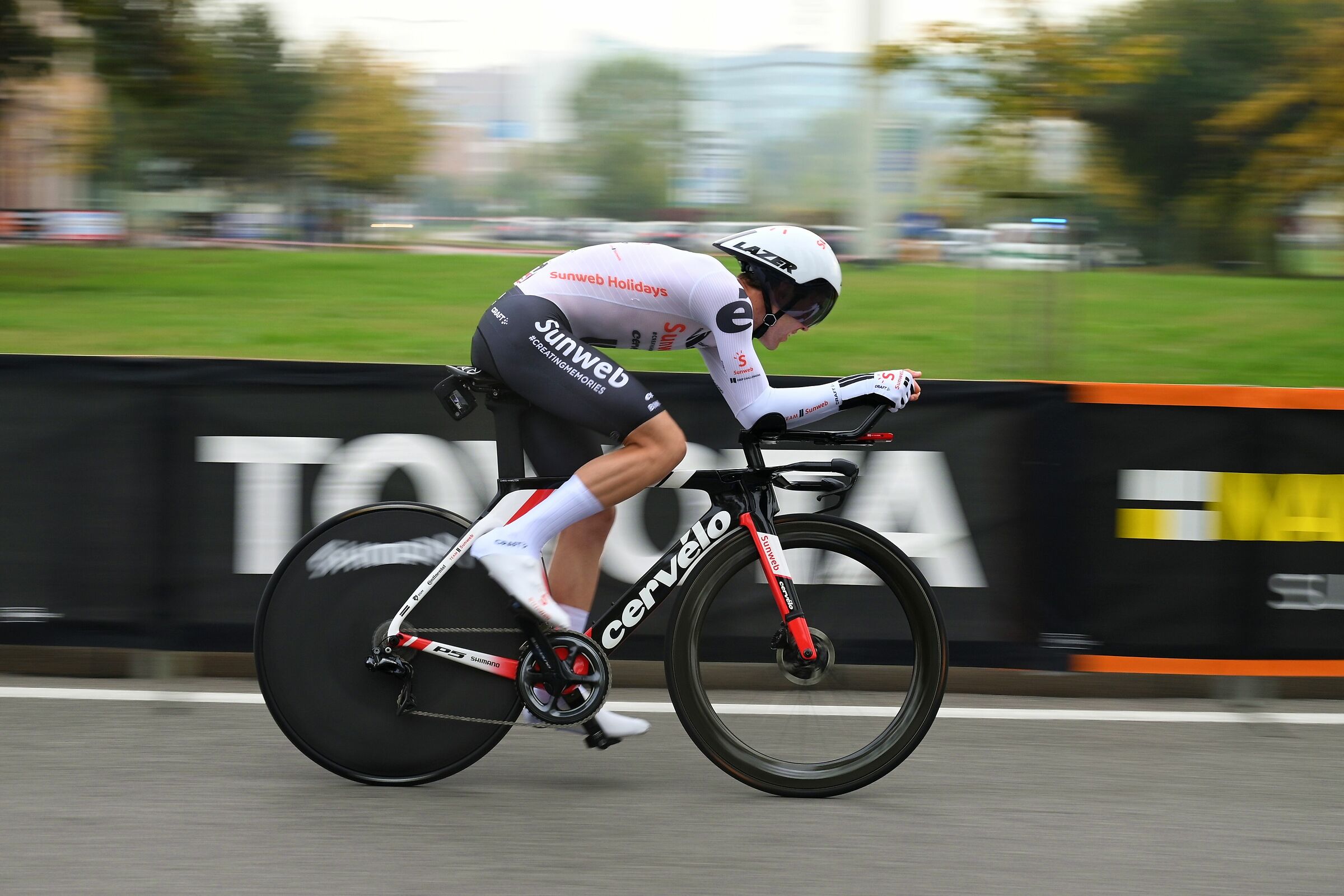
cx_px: 672
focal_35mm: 66
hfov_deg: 30.5
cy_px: 448
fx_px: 2463
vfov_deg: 20.6
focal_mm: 66
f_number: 6.3
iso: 320
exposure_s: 1/125
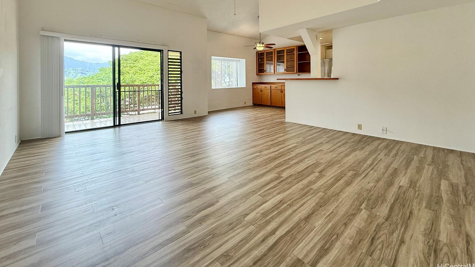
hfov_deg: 99.4
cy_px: 83
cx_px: 234
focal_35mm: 16
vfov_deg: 64.8
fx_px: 202
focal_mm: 2.22
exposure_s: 1/120
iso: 100
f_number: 2.2
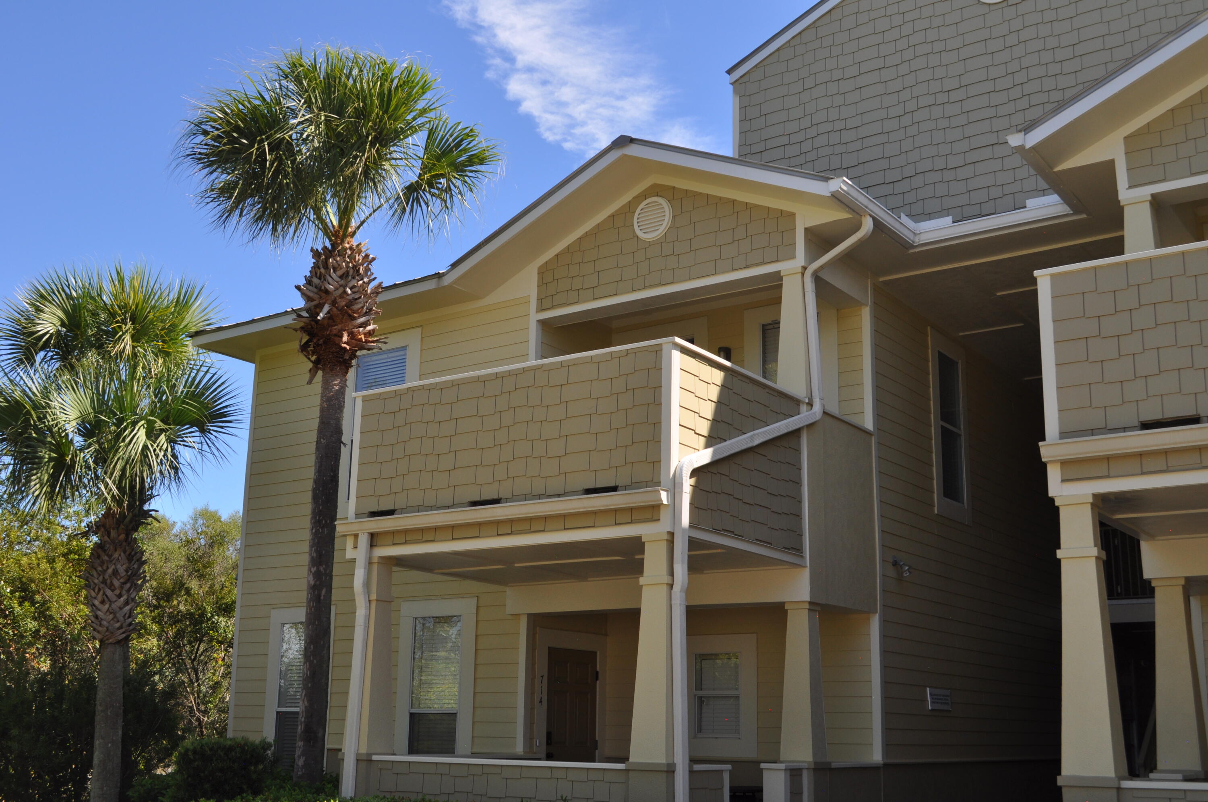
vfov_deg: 34.1
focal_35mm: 39
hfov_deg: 49.6
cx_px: 604
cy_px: 401
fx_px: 1307
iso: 200
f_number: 9
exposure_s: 1/320
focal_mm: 26
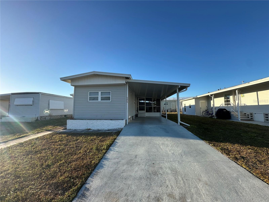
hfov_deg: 102.1
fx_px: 109
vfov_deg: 85.7
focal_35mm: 14
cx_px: 134
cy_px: 101
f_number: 2.2
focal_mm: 2.22
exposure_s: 1/812
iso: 40
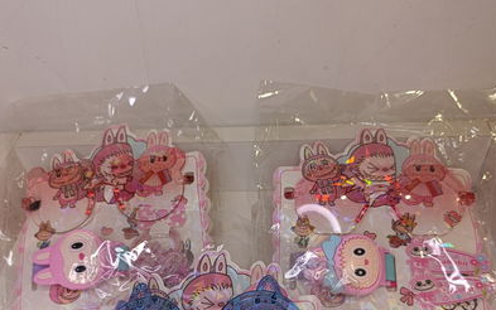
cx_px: 250
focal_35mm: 33
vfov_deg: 37.2
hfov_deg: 58.1
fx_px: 446
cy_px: 241
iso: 320
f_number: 1.6
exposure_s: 1/100
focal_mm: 6.14
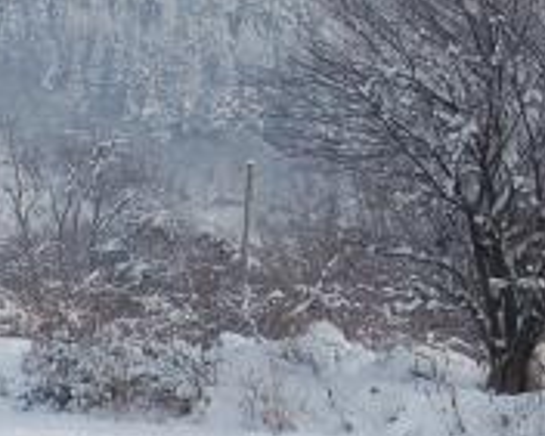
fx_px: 4955
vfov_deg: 5.0
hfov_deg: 6.2
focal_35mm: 307
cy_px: 442
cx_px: -381
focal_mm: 48
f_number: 10
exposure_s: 1/400
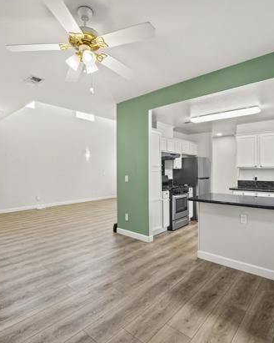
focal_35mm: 19
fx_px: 193
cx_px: 125
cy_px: 167
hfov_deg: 70.7
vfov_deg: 83.3
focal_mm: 13
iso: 125
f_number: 6.3
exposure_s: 1.3
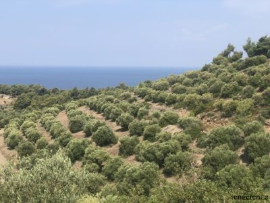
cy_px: 102
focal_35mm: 57
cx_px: 135
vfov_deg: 25.7
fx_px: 445
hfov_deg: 33.8
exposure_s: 1/736
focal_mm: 6.6
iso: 20
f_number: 2.8
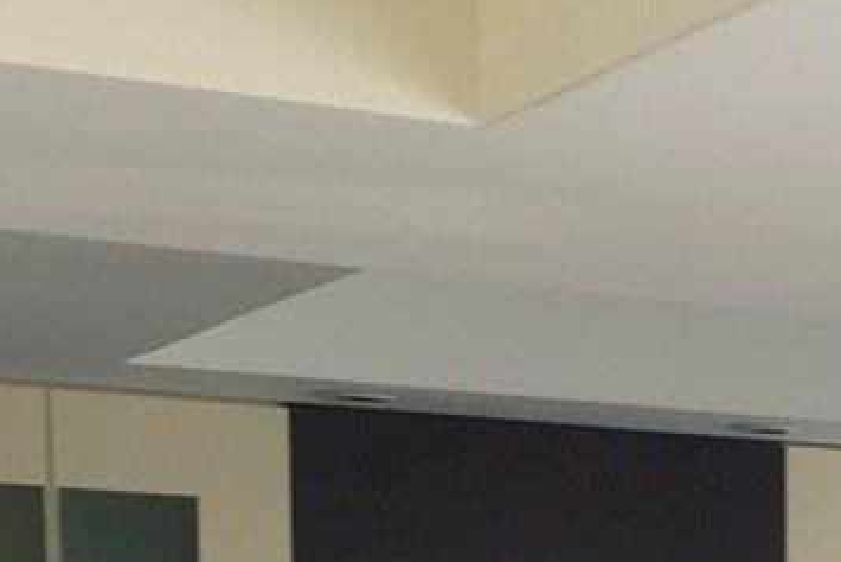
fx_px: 3178
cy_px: 1288
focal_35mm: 136
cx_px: 1168
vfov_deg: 9.2
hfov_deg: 14.3
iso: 40
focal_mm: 4.15
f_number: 2.2
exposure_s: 1/60
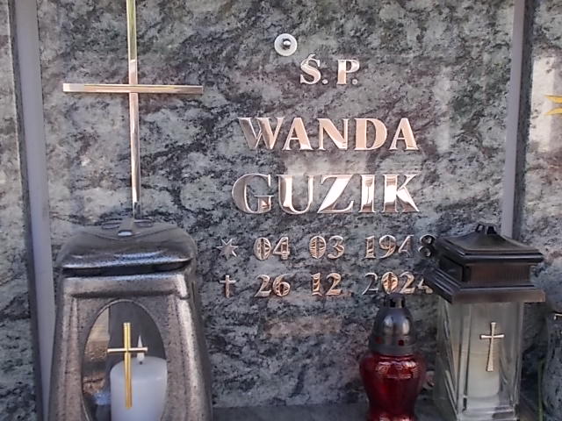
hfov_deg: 47.9
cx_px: 281
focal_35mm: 39
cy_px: 210
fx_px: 633
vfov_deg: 36.8
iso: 80
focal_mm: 6.9
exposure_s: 1/60
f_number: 3.9
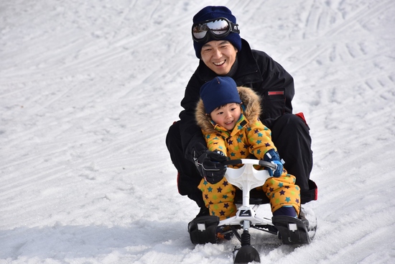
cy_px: 132
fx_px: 2305
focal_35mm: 210
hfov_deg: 9.8
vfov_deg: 6.5
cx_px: 198
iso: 360
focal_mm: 140
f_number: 8
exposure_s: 1/1000
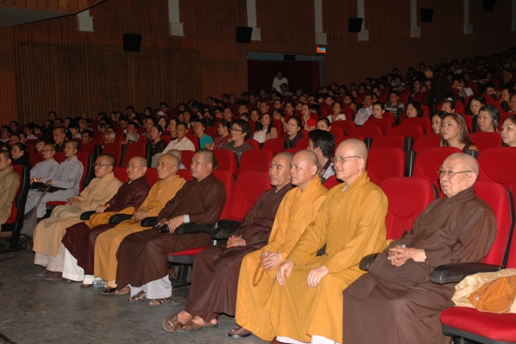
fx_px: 752
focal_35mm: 52
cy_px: 172
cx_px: 258
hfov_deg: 37.9
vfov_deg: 25.7
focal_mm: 35
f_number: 4.2
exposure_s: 1/60
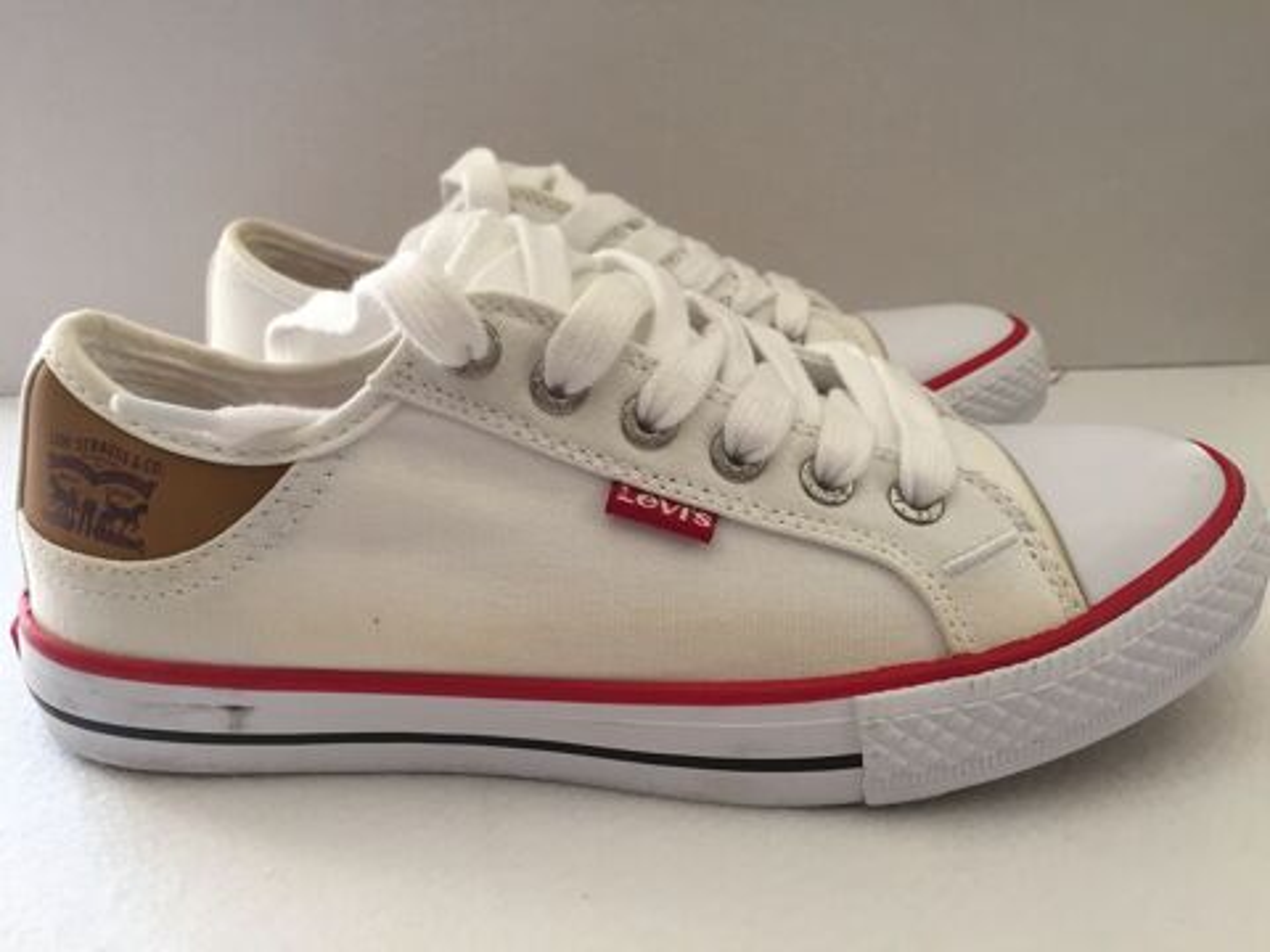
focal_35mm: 29
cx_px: 635
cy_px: 476
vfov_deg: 48.2
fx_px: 1064
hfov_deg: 61.7
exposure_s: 1/33
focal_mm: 4.15
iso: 40
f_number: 2.2
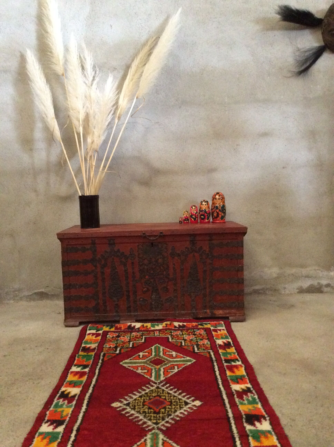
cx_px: 167
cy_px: 224
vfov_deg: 56.9
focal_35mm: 32
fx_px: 413
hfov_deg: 44.1
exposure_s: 1/17
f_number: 2.4
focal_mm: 3.3
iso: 400
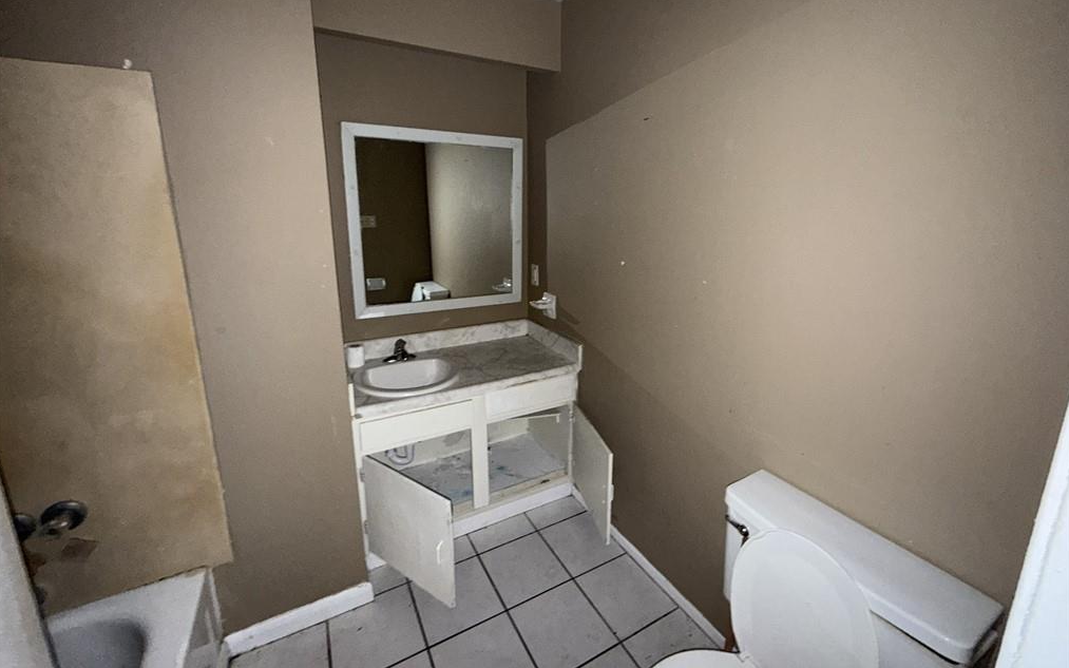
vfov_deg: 74.5
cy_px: 298
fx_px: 437
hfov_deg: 101.5
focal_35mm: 15
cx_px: 534
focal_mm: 2.22
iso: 250
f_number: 2.2
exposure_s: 1/18
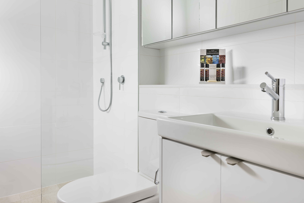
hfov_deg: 64.8
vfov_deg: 46.3
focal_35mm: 28
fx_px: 237
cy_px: 89
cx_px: 183
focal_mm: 21
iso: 160
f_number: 9.5
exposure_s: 1/2
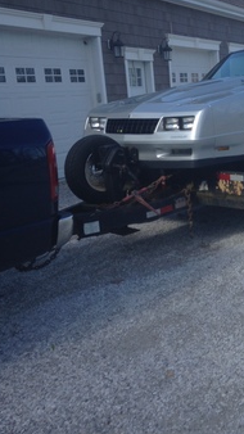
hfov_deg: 22.8
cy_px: 196
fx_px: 587
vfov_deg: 40.5
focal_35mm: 51
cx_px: 225
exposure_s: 1/565
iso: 50
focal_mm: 4.12
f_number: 2.4
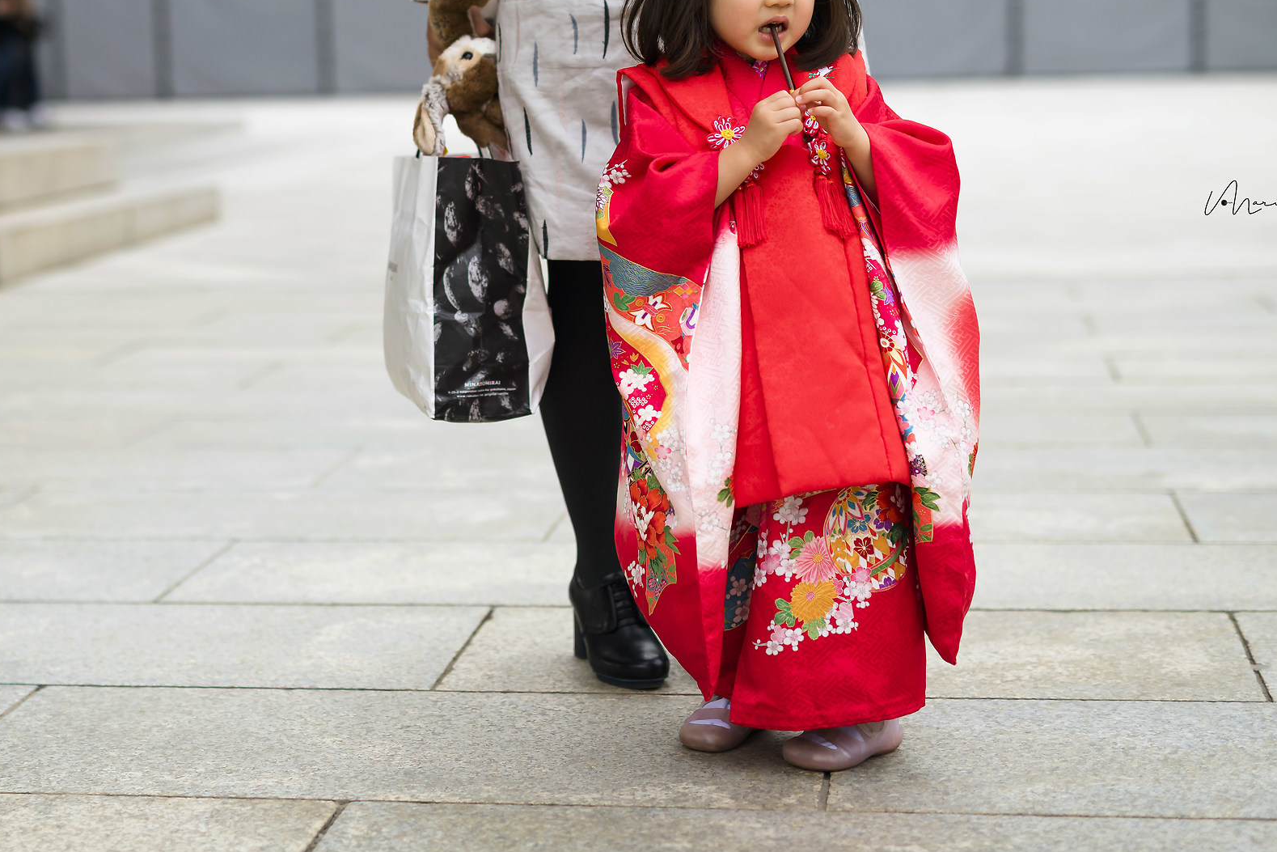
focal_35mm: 76
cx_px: 443
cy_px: 210
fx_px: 2696
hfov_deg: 26.5
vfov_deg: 17.8
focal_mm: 50
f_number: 2
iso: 320
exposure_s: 1/5000
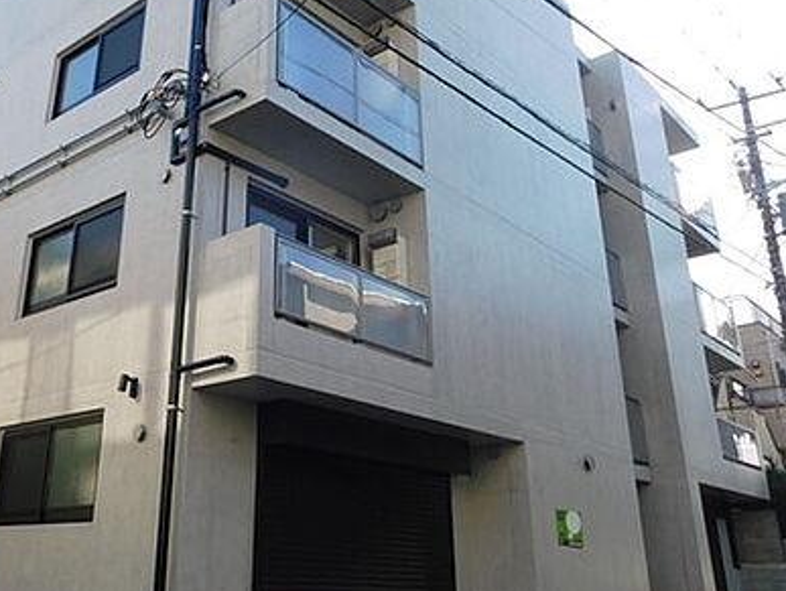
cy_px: 197
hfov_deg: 48.5
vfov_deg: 37.4
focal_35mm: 38
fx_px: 864
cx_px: 303
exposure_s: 1/500
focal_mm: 4
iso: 125
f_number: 3
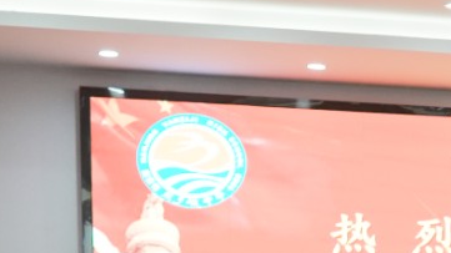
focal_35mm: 167
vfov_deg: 6.9
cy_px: 606
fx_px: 1997
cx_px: 873
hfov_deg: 11.7
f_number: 3.5
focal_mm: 24
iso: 800
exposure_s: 1/200
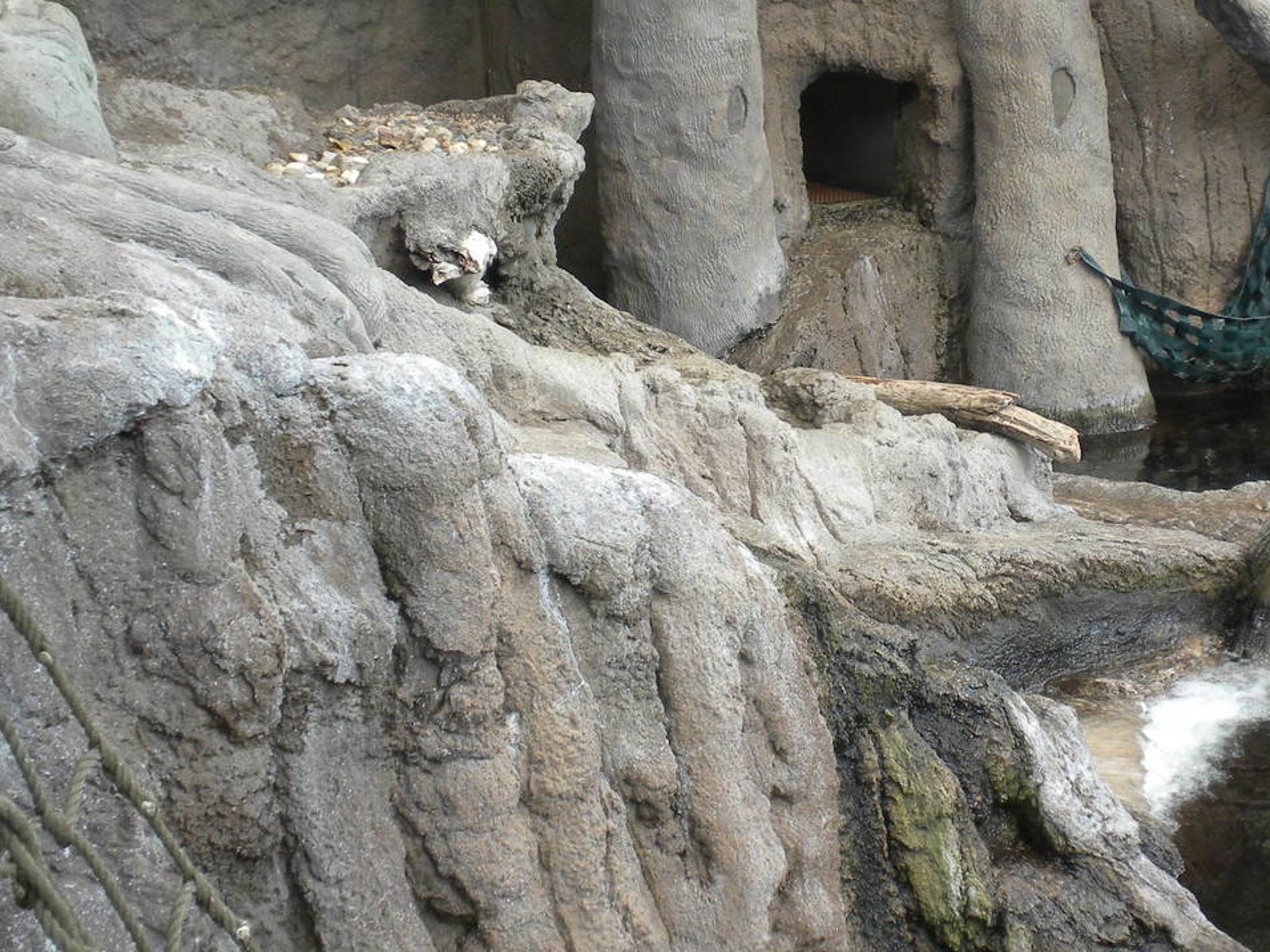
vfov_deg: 23.6
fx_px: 2274
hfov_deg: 31.1
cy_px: 519
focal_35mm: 62
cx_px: 789
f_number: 3.5
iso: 89
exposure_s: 1/60.4
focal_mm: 6.6
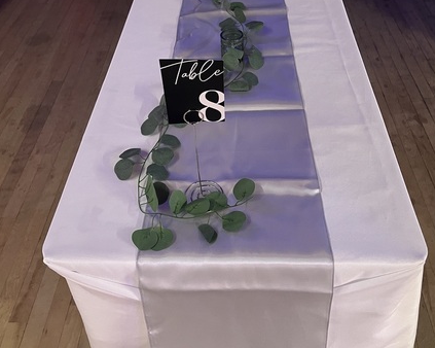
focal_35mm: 36
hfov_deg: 50.3
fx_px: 463
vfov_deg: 40.3
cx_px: 227
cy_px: 98
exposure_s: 1/30
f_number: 1.6
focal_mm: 5.1
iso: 500
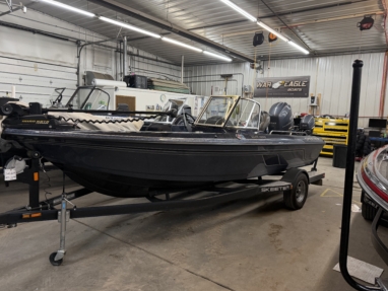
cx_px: 190
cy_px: 146
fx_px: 280
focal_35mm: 25
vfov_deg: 54.9
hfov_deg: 69.3
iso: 320
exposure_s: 1/120
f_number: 1.78
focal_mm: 6.76
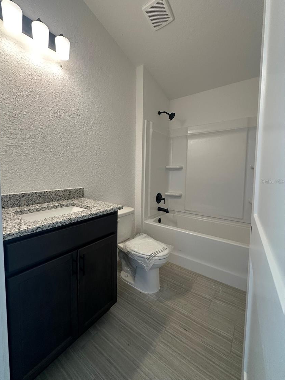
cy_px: 181
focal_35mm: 15
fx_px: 165
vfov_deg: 98.1
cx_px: 133
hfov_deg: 81.6
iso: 125
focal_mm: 2.22
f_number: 2.2
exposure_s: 1/99
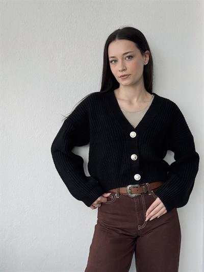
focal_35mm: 48
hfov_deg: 30.3
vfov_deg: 39.6
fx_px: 377
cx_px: 102
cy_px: 136
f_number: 1.78
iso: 64
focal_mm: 6.76
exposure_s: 1/756
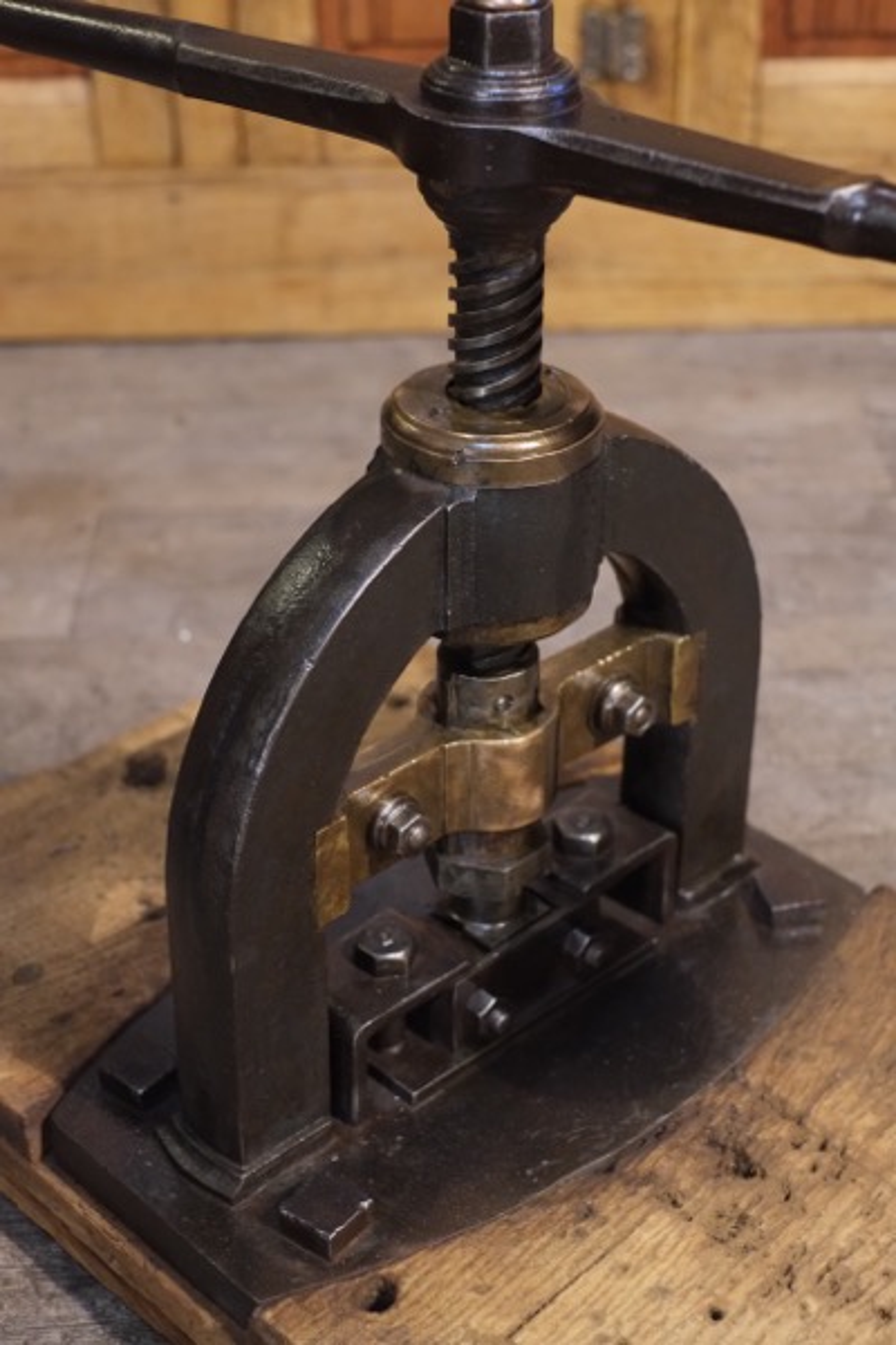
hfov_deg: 25.5
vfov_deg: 37.5
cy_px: 672
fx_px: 1979
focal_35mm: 53
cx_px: 448
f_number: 3.2
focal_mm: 35
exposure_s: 1/125
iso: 3200
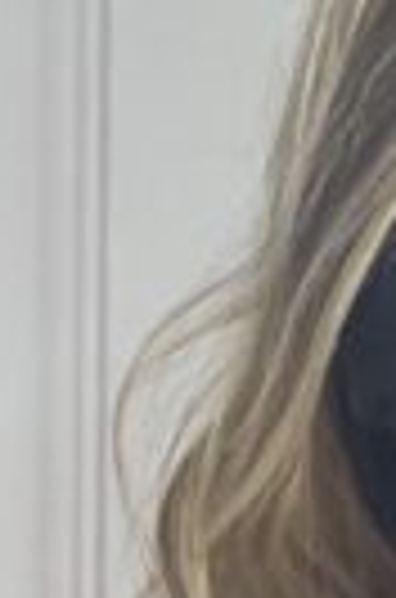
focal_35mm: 563
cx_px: 684
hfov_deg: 2.4
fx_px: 9338
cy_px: 1589
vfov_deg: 3.6
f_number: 2.8
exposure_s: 1/120
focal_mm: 9
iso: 160
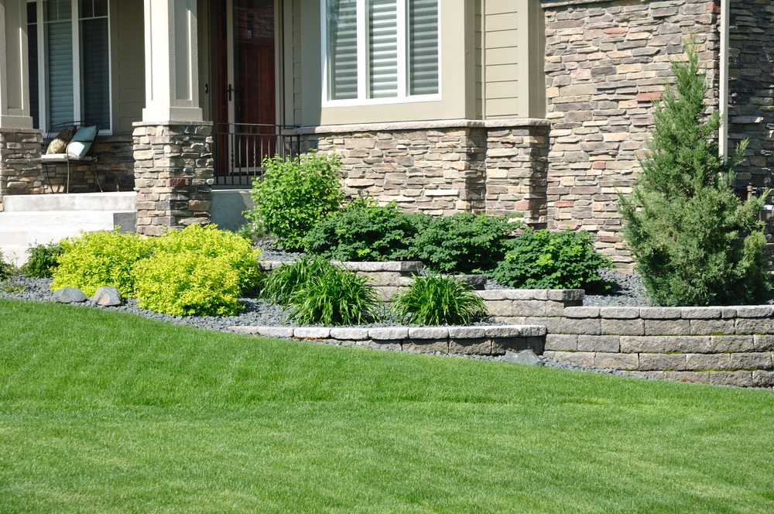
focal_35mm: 105
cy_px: 257
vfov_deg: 13.0
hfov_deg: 19.5
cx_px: 387
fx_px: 2255
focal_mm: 70
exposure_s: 1/200
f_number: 8
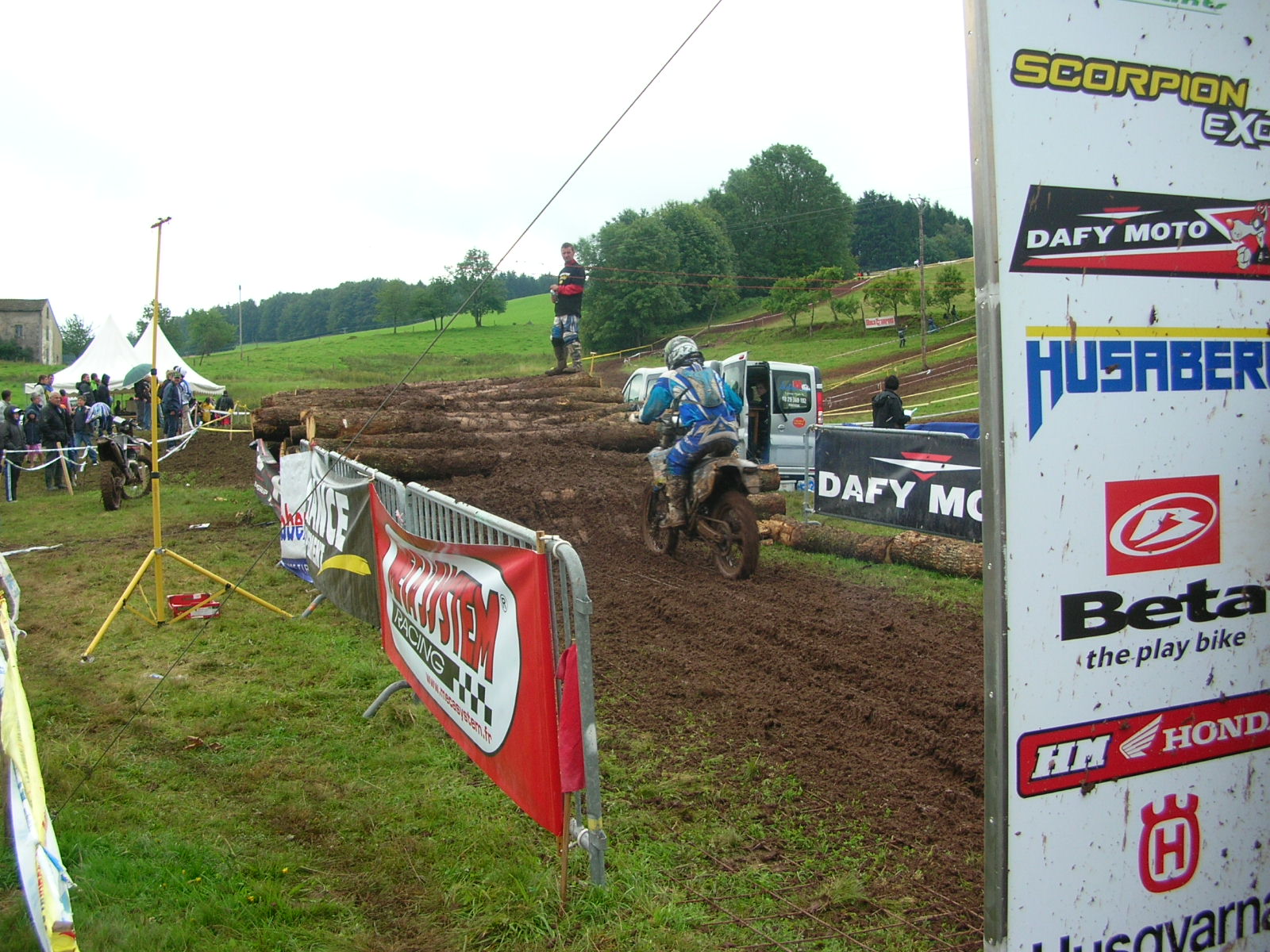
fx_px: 1284
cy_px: 476
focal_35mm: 35
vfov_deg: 40.7
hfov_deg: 52.6
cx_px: 635
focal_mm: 5.8
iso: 50
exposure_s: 1/184
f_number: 2.8
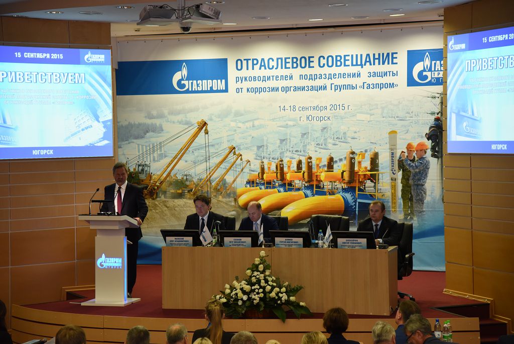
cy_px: 172
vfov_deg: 16.1
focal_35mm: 85
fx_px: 1214
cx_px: 257
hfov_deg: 23.9
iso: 2000
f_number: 4.5
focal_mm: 85
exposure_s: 1/60
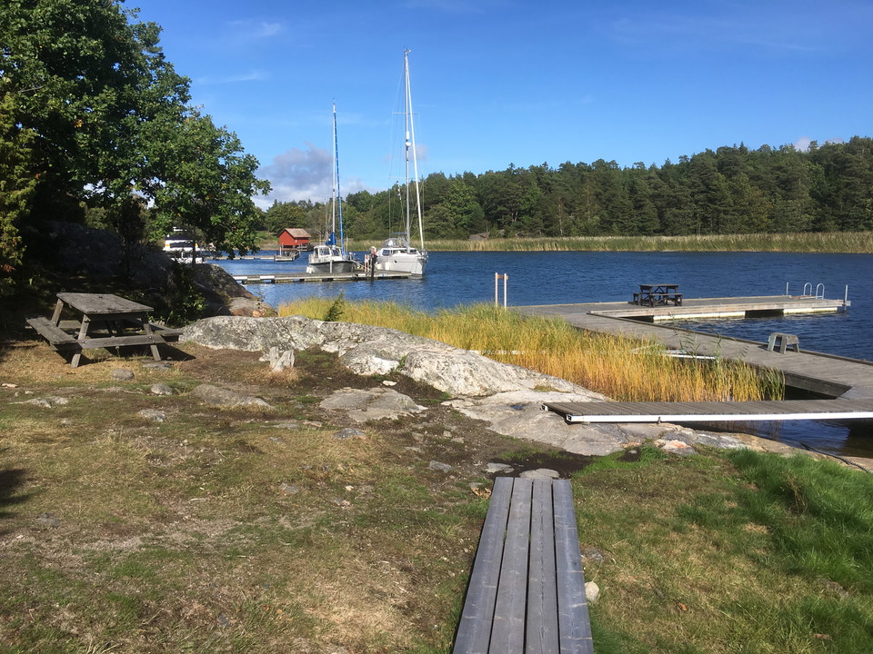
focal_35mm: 29
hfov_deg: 61.7
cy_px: 327
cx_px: 436
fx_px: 731
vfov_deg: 48.2
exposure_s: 1/1876
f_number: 2.2
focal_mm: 4.15
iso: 25
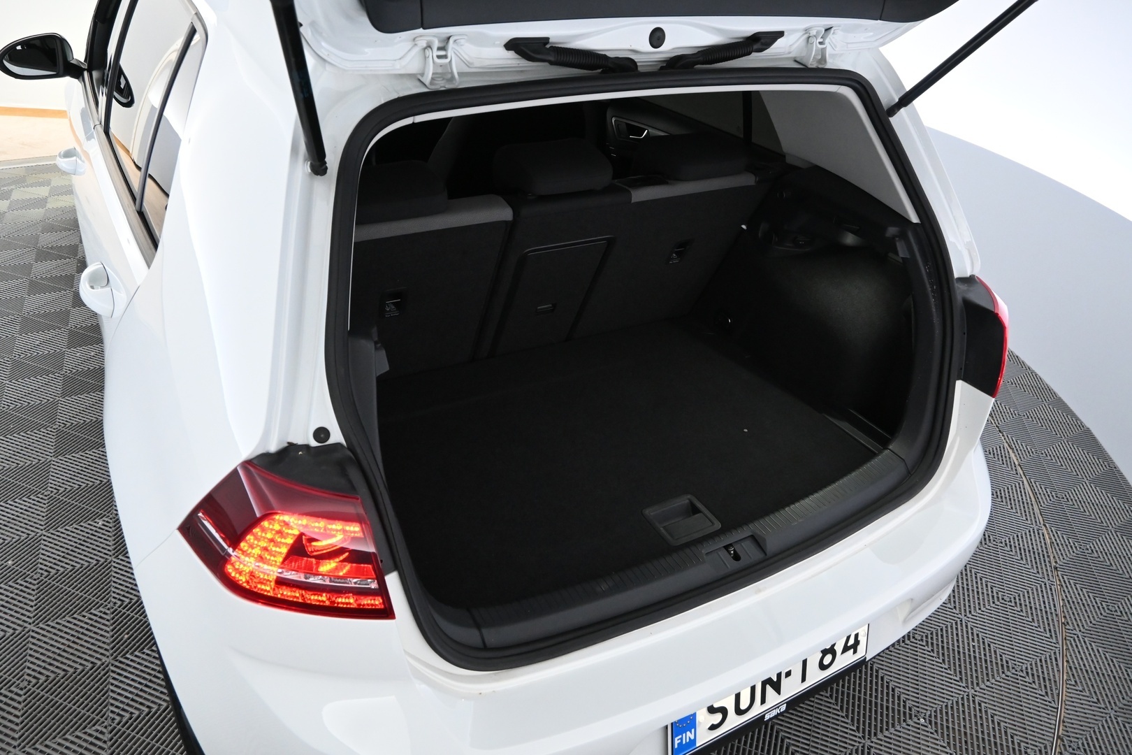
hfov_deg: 73.7
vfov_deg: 53.1
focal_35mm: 24
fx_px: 755
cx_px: 566
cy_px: 378
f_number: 4.5
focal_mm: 16
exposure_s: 1/100
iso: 3200
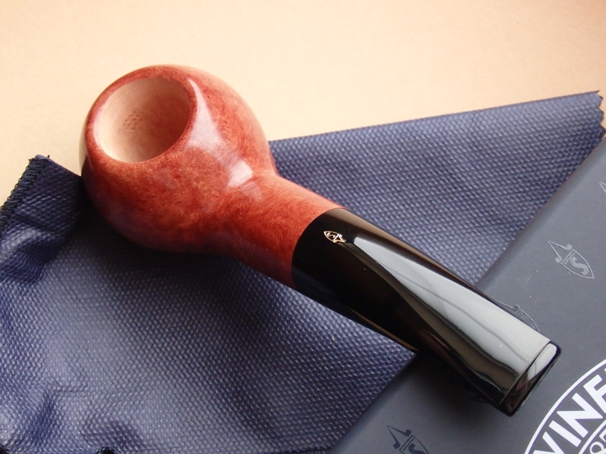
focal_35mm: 49
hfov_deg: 38.9
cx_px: 303
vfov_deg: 29.7
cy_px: 227
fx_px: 858
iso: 1000
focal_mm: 8.9
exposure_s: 1/40
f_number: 4
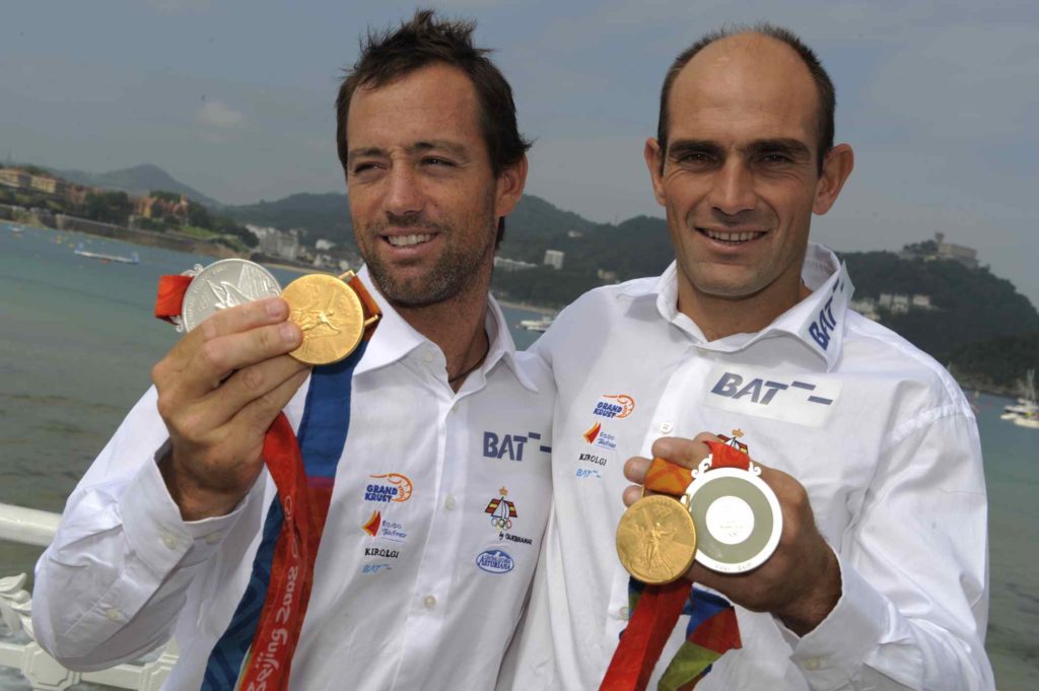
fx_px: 1384
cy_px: 346
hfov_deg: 41.1
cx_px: 520
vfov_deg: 28.0
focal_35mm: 48
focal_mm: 48
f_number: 13
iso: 100
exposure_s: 1/200
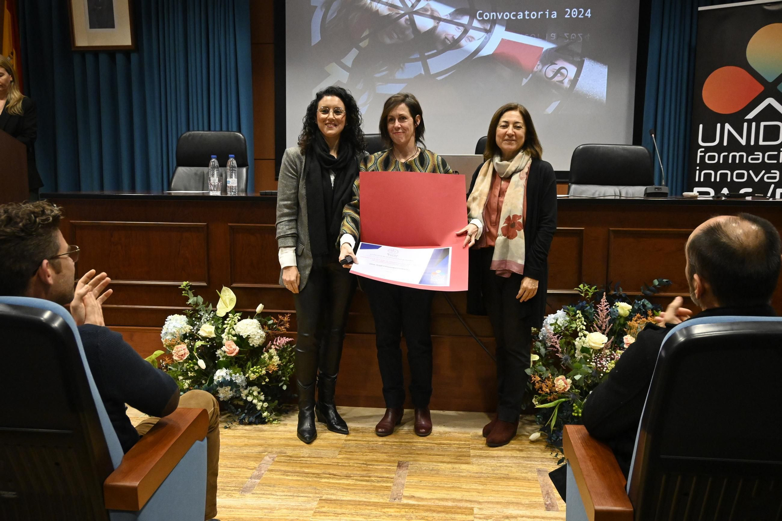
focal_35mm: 32
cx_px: 391
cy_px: 260
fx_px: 684
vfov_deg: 41.7
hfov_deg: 59.5
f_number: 5
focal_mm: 21
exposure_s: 1/125
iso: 5000
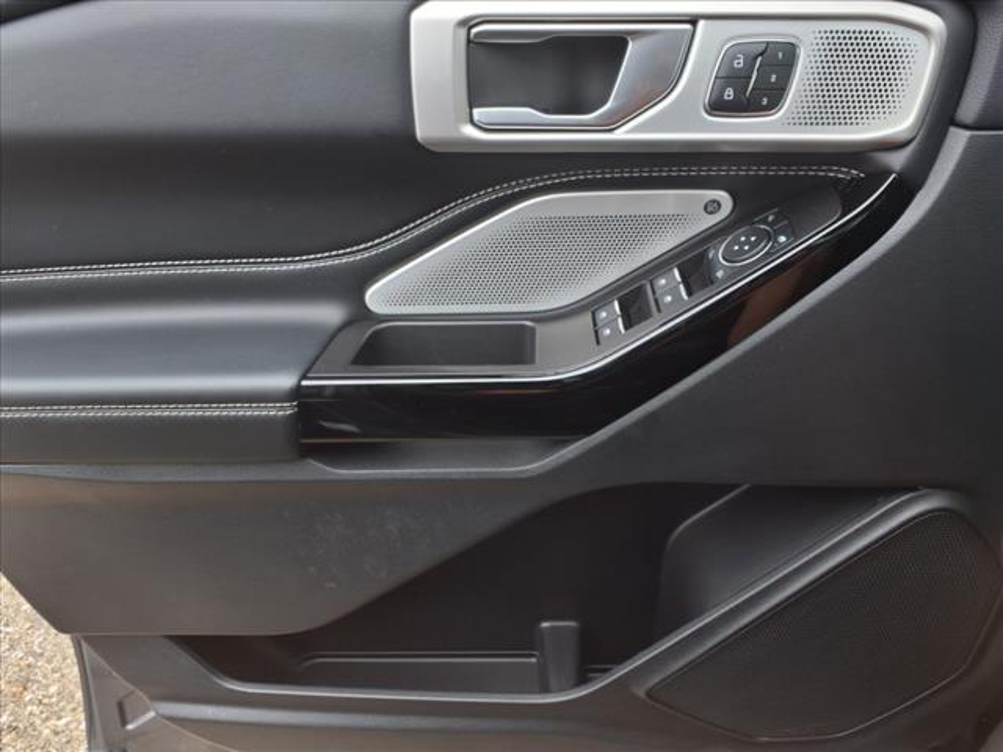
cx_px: 502
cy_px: 376
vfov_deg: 51.4
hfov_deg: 65.3
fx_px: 782
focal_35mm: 27
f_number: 1.9
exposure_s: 1/133
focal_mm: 3.58
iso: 40
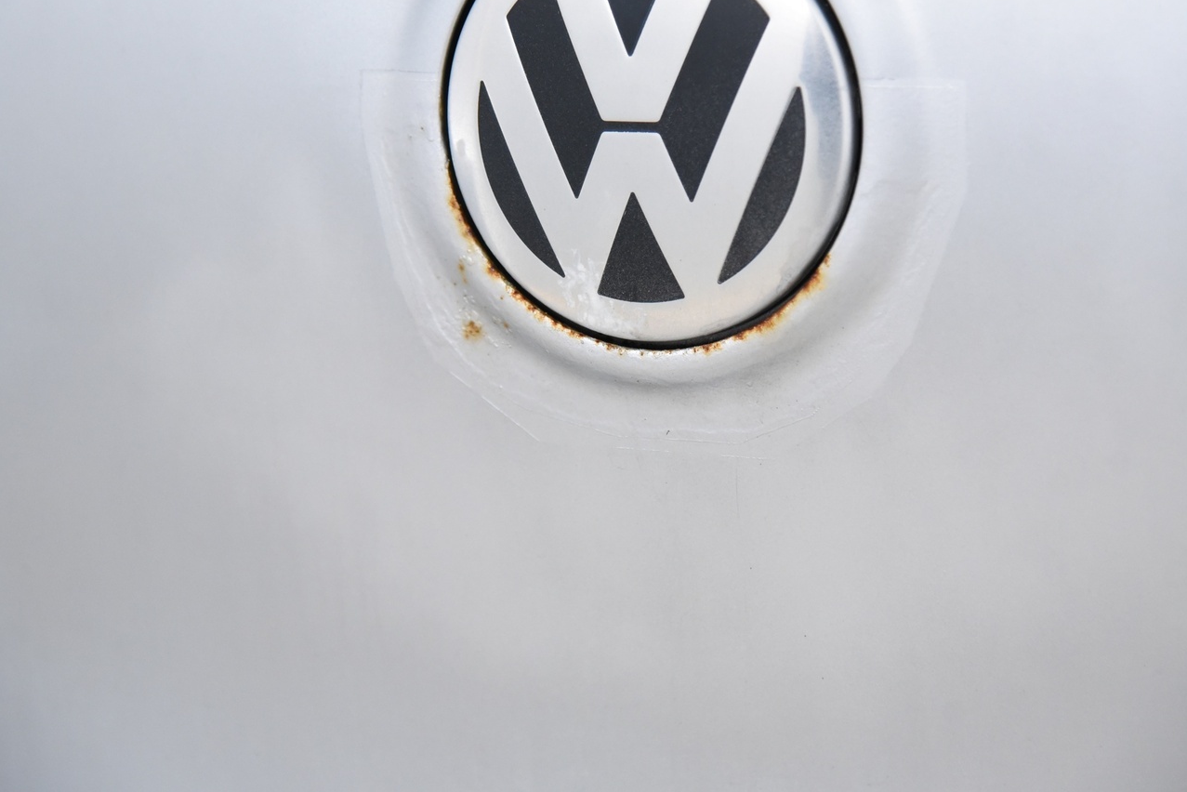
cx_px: 616
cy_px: 291
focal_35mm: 109
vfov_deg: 12.6
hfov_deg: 18.8
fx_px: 3595
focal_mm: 86
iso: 4000
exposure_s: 1/200
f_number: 4
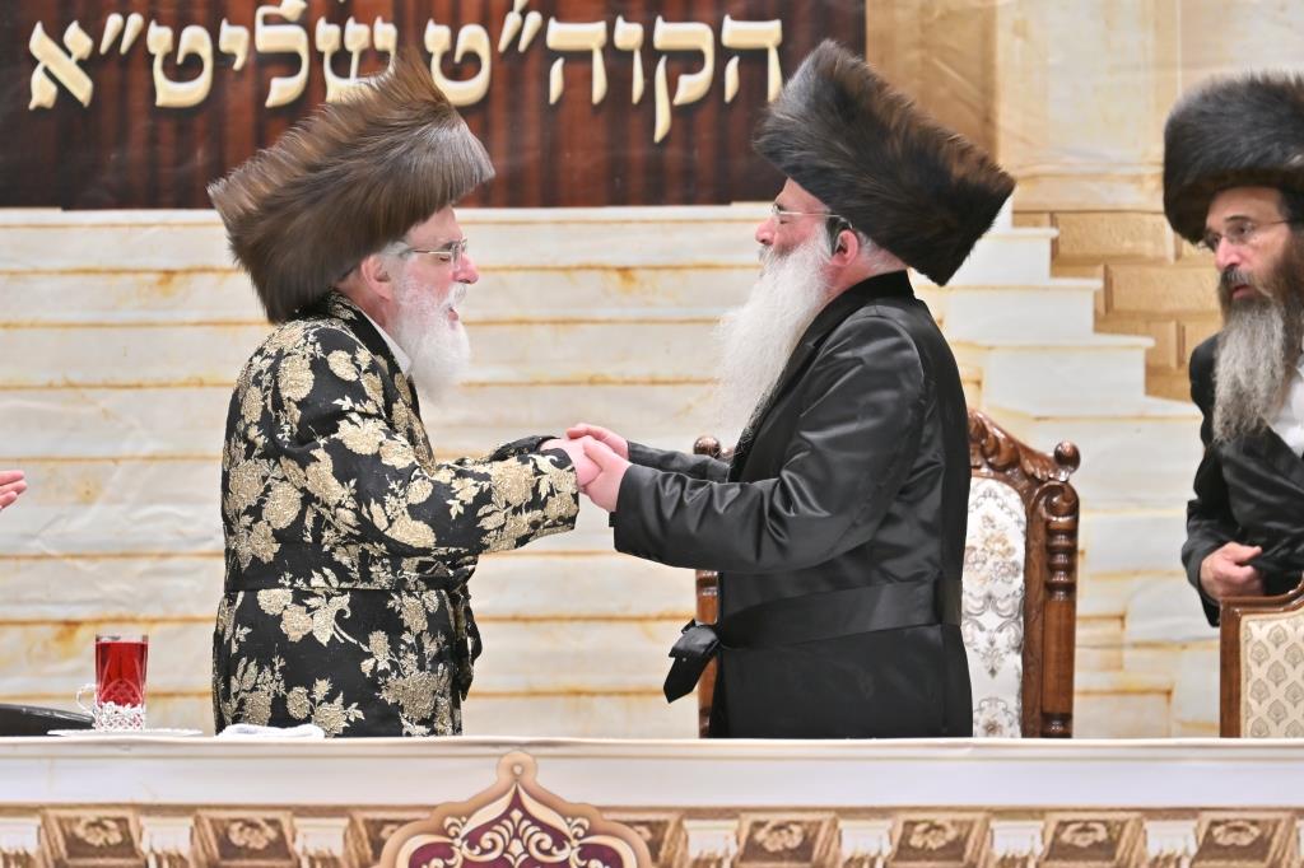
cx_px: 652
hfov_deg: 7.6
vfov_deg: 5.1
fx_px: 9776
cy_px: 434
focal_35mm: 270
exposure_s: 1/250
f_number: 2.8
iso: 320
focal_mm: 180
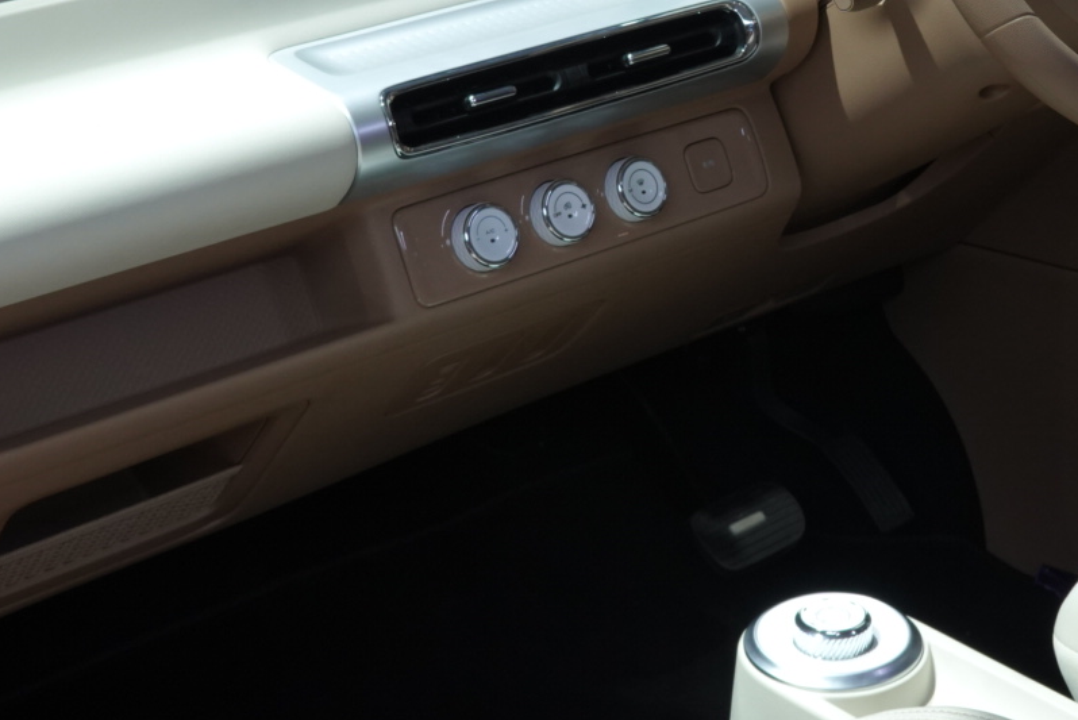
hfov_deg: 24.9
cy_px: 103
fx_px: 2427
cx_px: 698
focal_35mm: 81
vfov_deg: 16.7
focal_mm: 14.69
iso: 320
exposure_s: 1/125
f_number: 4
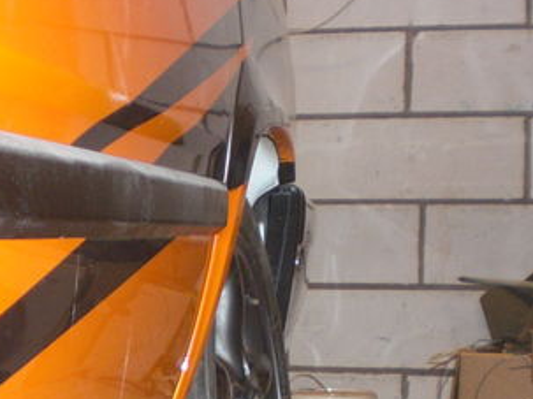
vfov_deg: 18.9
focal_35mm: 76
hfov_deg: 25.6
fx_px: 1170
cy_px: 395
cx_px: 197
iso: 200
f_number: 3.1
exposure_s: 1/60
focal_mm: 6.3
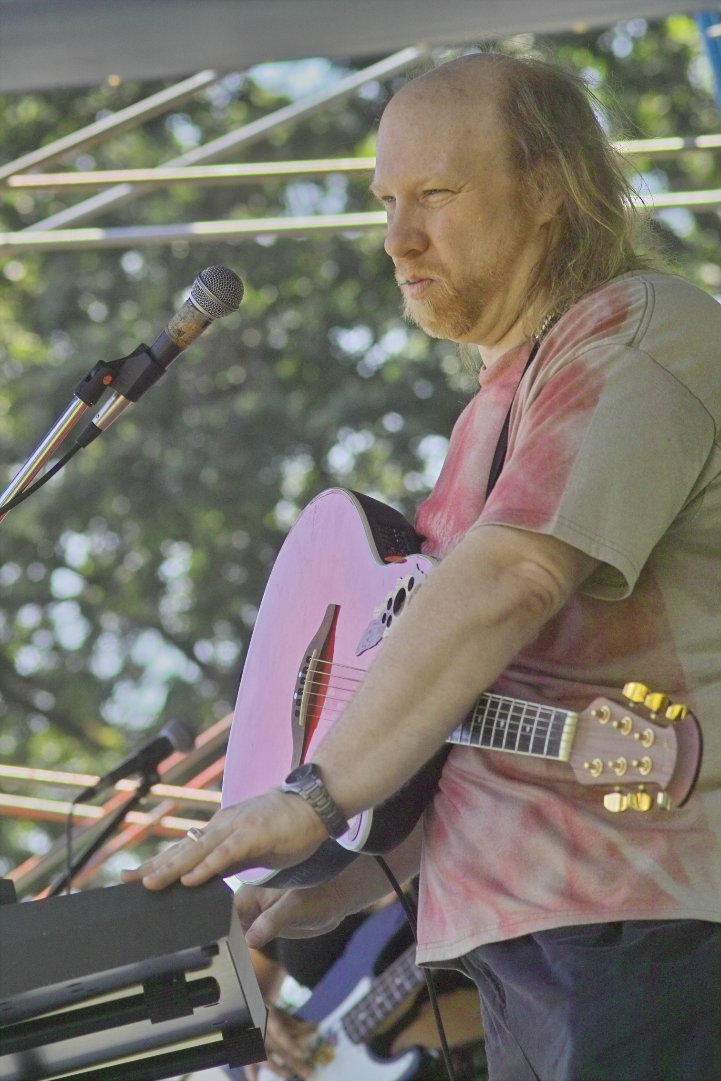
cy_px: 540
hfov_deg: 7.7
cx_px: 360
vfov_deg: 11.5
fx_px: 5377
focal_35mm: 179
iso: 200
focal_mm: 105
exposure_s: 1/250
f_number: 4.5
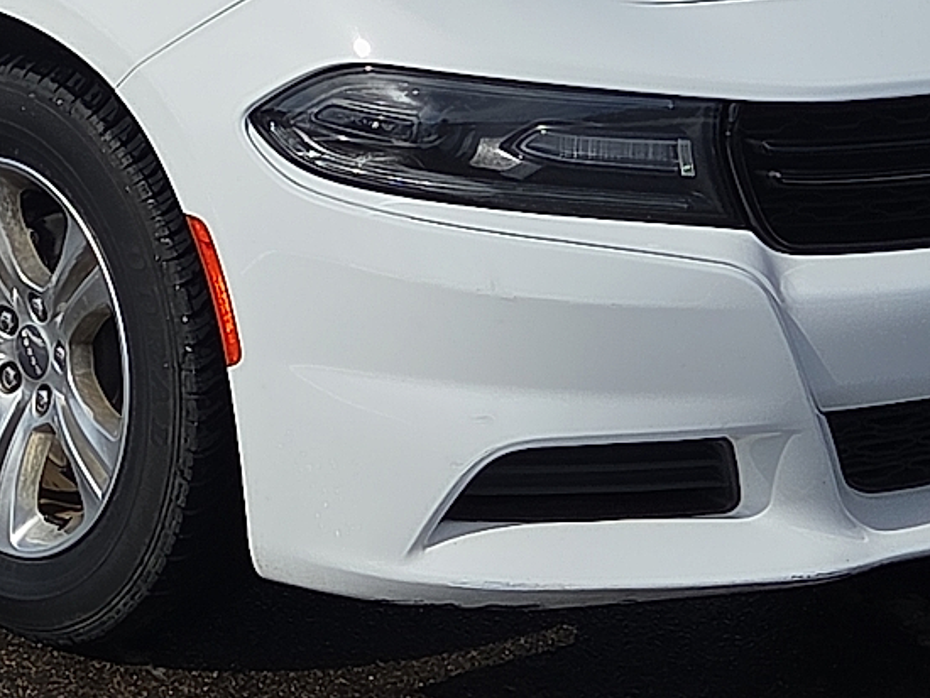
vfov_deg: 11.5
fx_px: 3440
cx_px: 127
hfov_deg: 15.3
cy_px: 17
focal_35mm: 128
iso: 47
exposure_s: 1/10000
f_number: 1.8
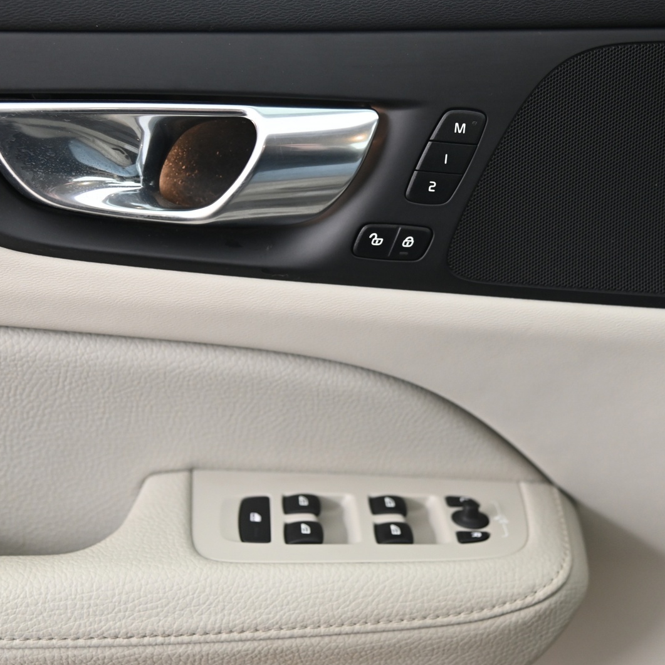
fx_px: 1130
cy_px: 336
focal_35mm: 52
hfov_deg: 32.8
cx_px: 367
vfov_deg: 32.8
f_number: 4
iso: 2000
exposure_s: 1/20
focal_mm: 40
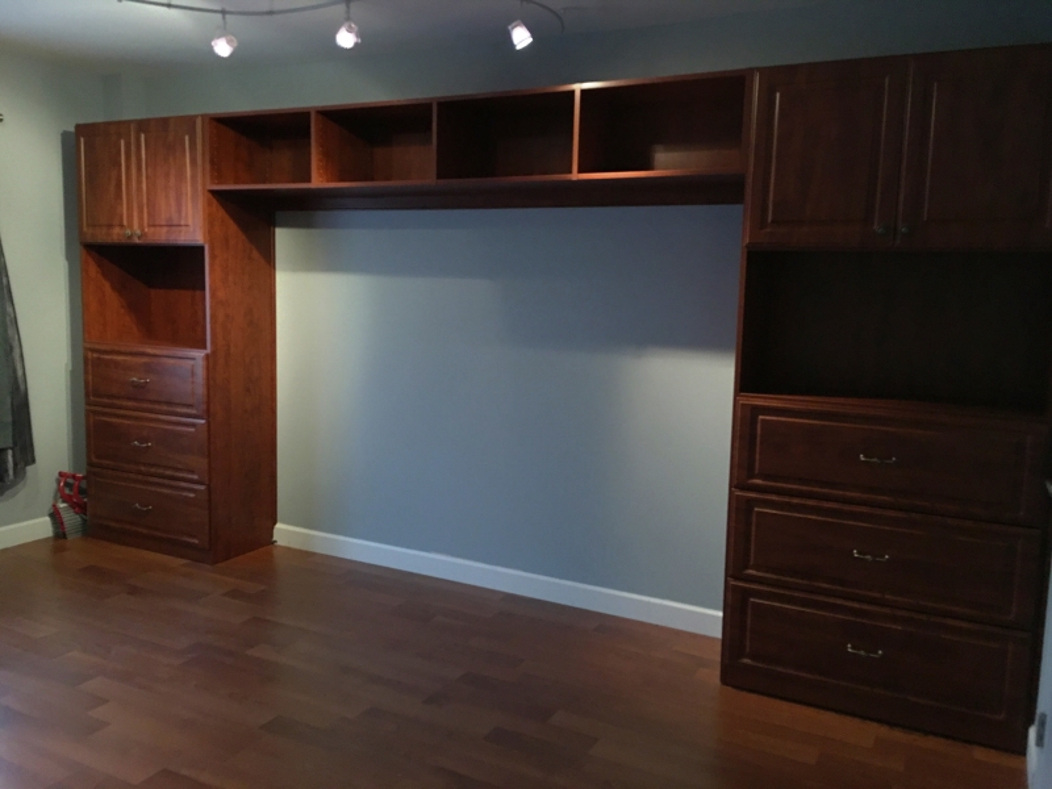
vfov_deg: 48.2
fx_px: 881
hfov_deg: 61.7
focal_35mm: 29
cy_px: 394
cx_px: 526
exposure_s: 1/15
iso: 80
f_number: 2.2
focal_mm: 4.15
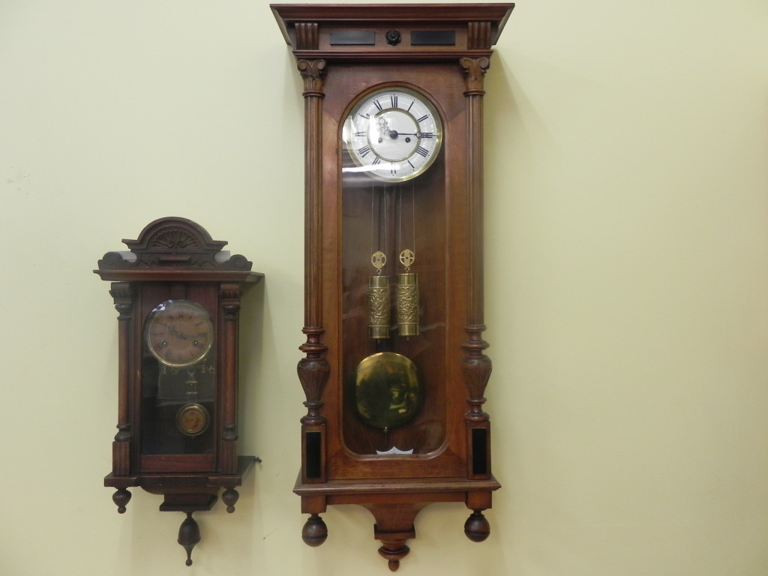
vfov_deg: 48.2
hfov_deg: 61.7
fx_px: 643
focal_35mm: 29
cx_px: 384
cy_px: 288
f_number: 2.8
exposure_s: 1/30
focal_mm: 5.2
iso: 240
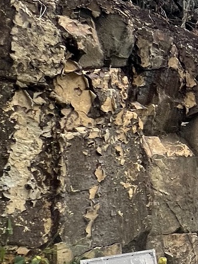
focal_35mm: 58
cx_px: 432
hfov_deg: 16.4
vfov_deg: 33.2
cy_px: 130
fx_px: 442
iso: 32
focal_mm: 1.57
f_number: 1.8
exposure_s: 1/968
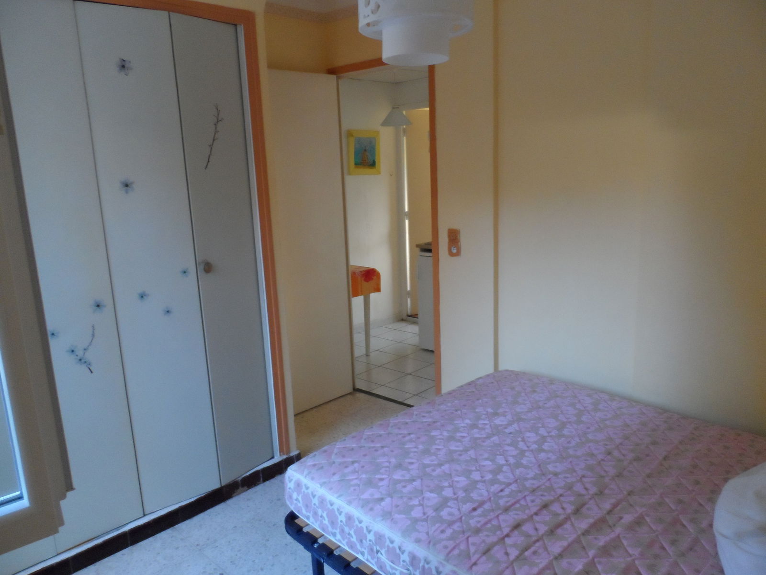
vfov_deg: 56.8
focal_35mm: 24
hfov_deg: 71.6
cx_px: 383
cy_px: 288
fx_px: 531
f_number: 3.2
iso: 320
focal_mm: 4
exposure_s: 1/30
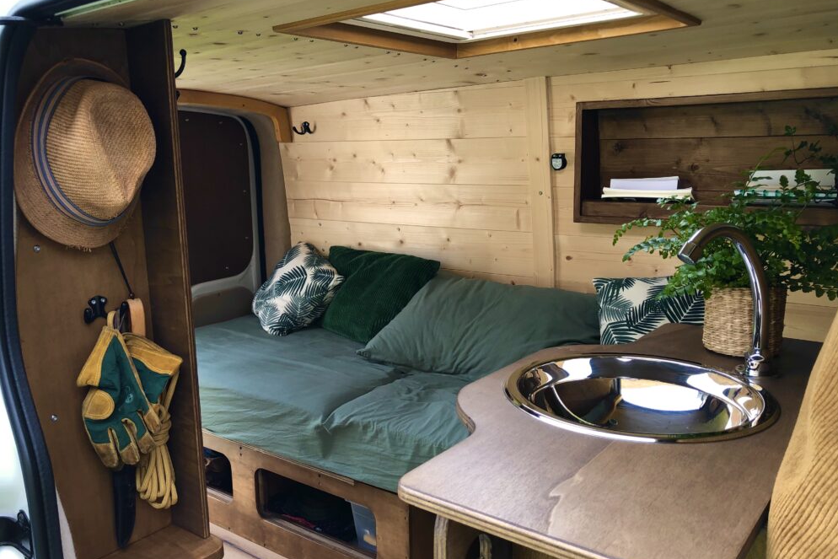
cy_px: 298
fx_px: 698
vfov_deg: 43.6
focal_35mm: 30
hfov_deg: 61.9
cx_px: 418
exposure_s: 1/120
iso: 25
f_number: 1.8
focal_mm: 3.99
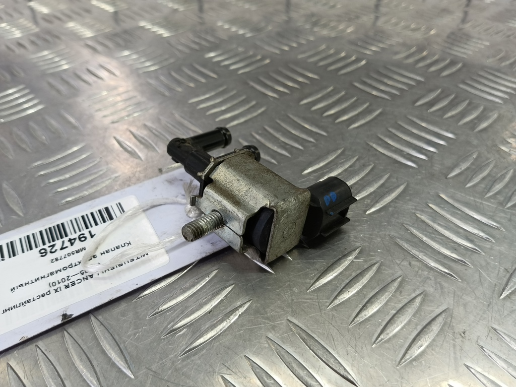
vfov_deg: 58.9
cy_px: 194
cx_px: 258
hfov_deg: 73.9
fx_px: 343
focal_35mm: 23
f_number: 1.6
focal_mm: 4.11
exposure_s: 1/50
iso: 100
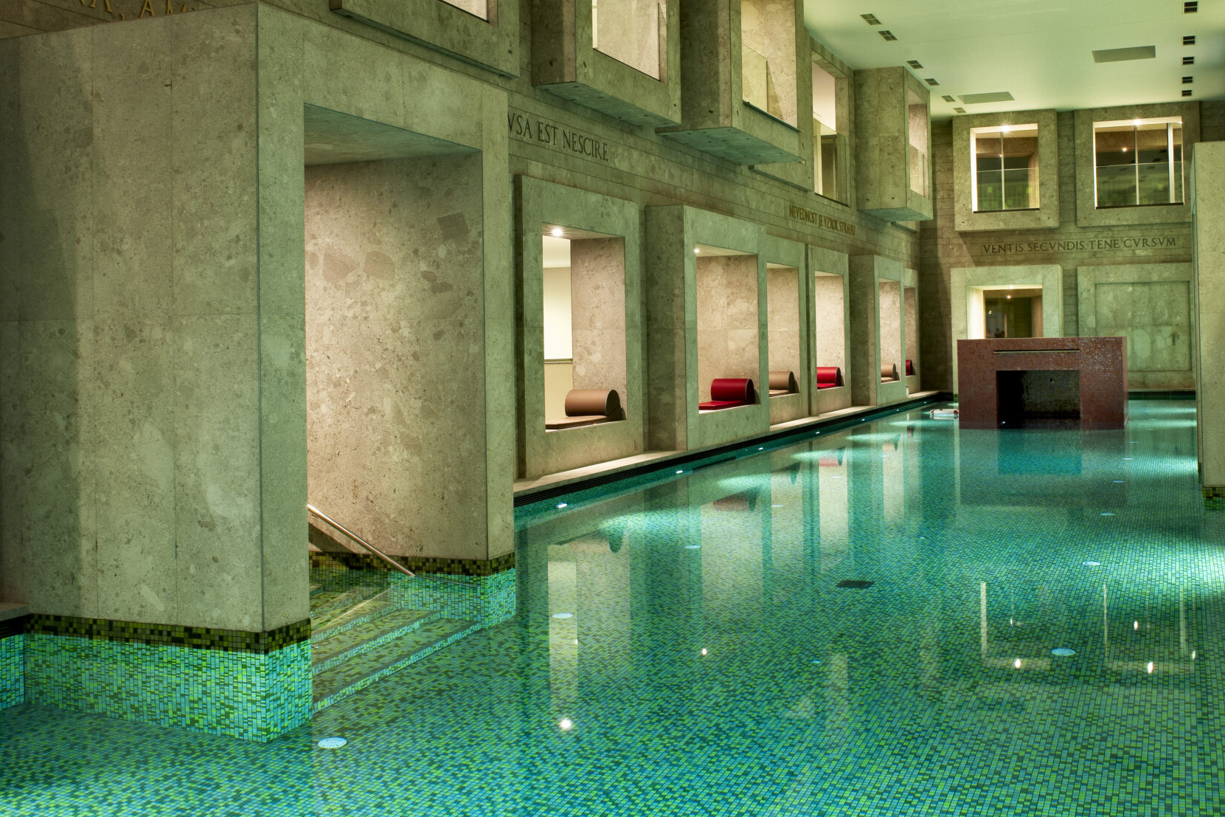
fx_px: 1259
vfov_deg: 35.8
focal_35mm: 37
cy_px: 316
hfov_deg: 51.7
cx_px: 710
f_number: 16
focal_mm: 24
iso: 100
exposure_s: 6
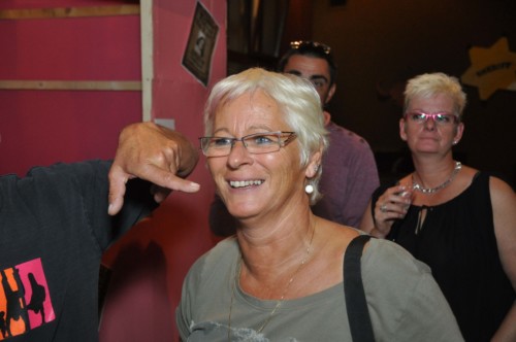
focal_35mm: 45
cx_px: 258
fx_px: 644
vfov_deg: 29.8
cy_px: 171
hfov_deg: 43.7
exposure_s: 1/60
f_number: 4.2
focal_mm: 30
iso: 800
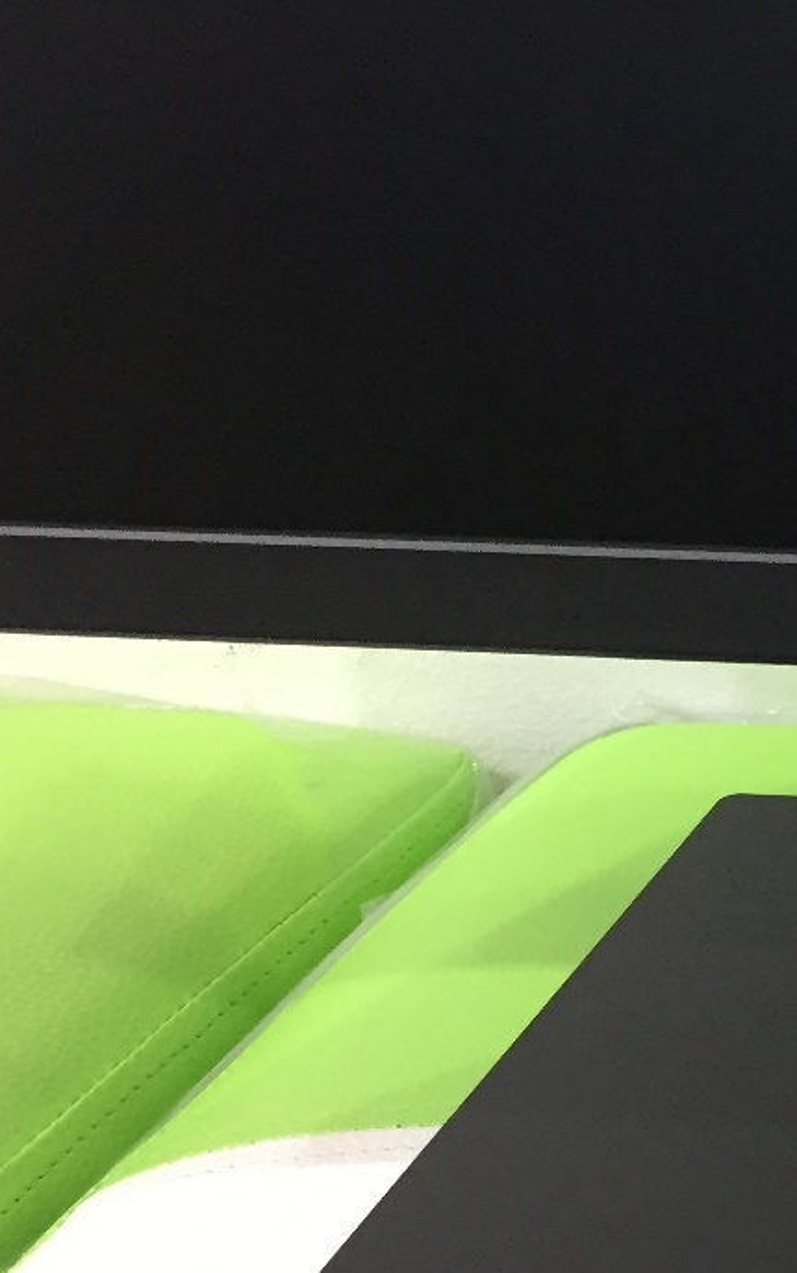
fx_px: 2534
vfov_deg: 28.2
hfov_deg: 15.5
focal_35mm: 73
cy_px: 621
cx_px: 1407
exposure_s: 1/33
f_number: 2.2
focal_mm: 4.15
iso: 160
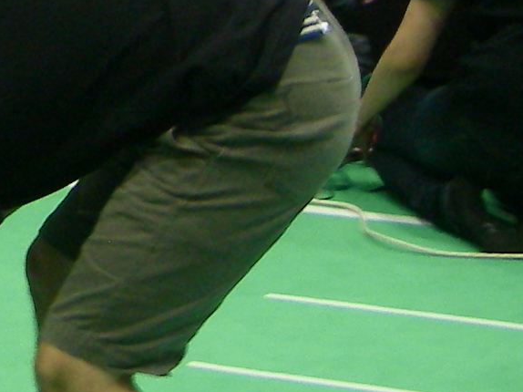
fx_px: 3262
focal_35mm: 216
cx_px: -541
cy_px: -150
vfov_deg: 6.8
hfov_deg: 8.6
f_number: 3.4
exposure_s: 1/20
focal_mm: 7.3
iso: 200
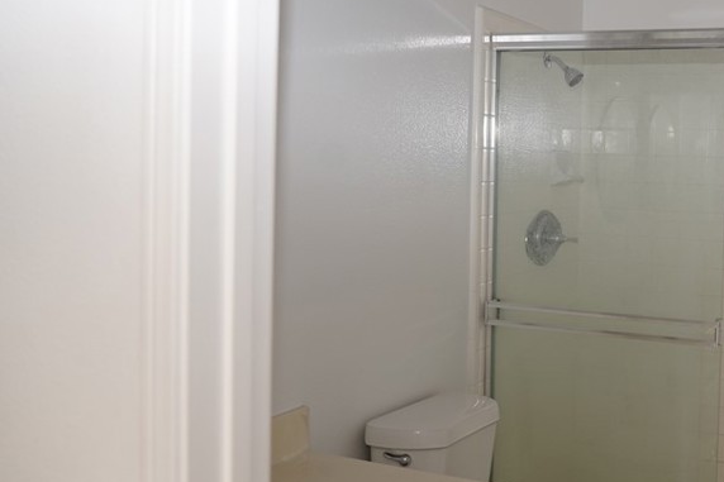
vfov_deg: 31.1
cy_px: 201
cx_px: 608
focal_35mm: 43
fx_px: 864
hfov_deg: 42.8
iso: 1000
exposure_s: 1/160
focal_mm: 24
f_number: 4
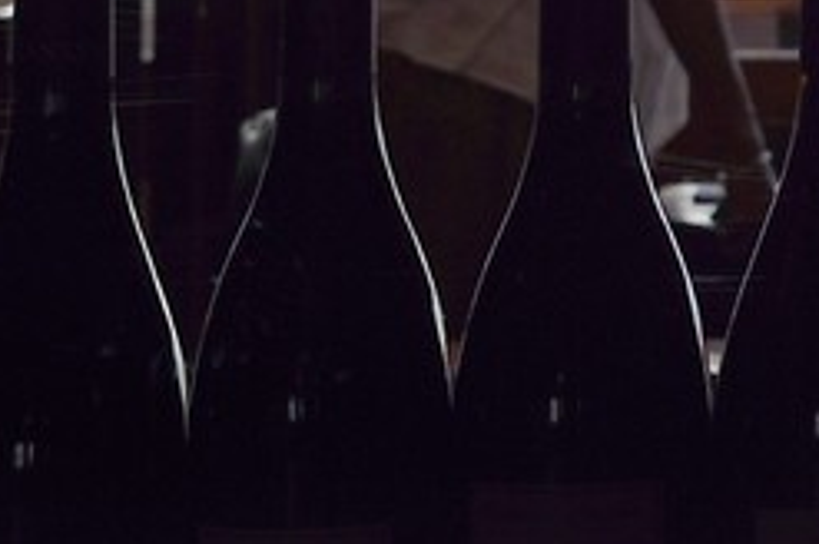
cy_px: -358
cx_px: 2304
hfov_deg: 6.5
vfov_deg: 4.7
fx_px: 6634
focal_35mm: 292
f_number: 11
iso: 200
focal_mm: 45
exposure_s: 1/160
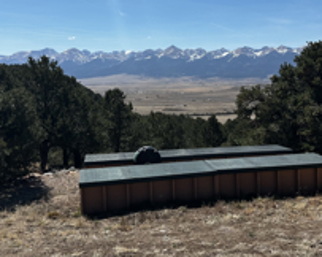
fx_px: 476
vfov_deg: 30.1
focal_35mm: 50
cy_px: 105
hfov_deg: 37.1
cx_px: 208
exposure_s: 1/5319
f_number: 1.5
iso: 50
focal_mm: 5.7
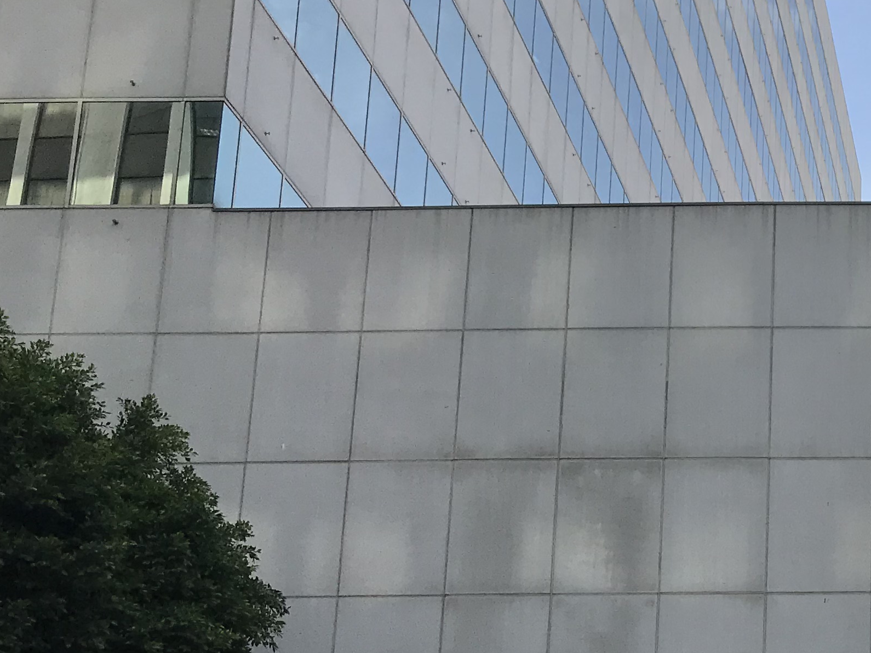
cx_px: 1041
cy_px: 720
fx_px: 1787
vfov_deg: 19.8
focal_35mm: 71
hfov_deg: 24.8
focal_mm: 3.99
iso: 20
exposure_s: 1/1259
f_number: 1.8
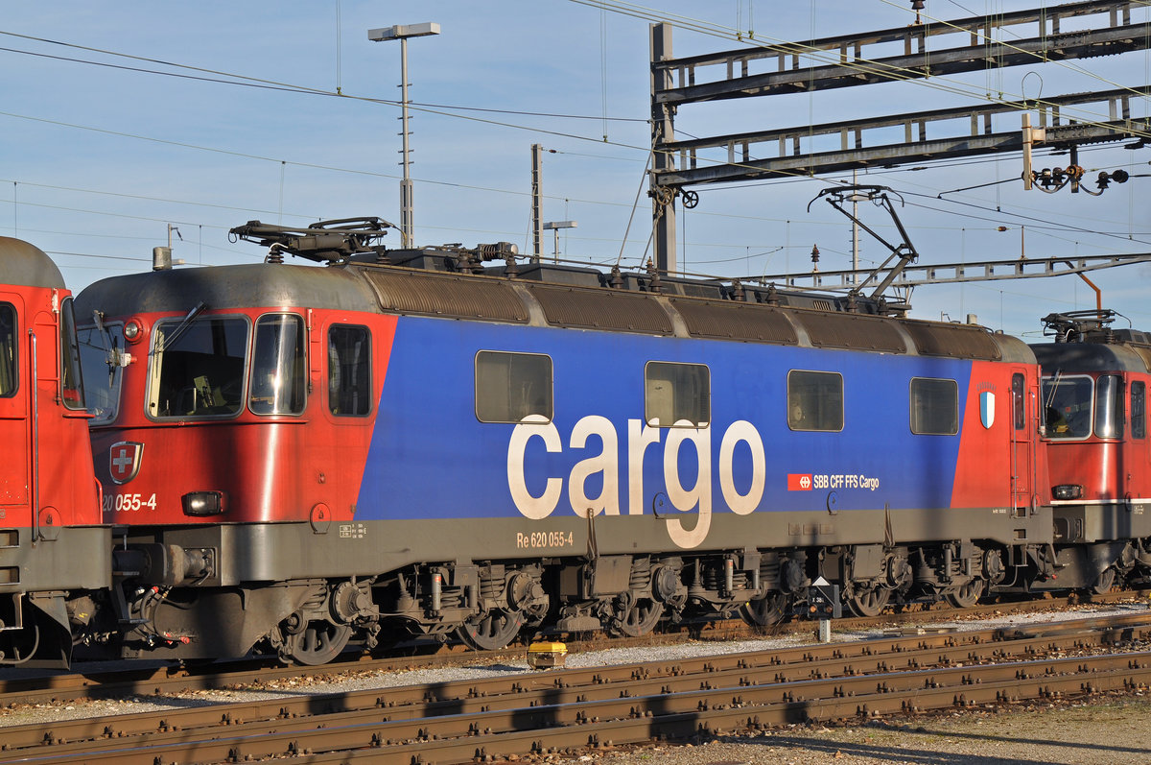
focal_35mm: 87
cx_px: 576
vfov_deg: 15.7
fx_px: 2778
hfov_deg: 23.4
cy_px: 382
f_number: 6.3
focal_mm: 58
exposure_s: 1/640
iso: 250
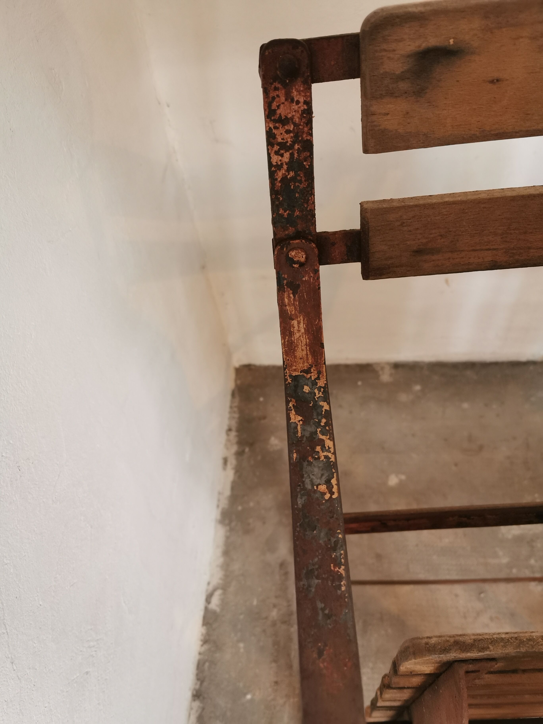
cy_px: 362
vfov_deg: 65.3
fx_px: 565
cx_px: 272
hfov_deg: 51.4
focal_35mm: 27
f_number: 1.6
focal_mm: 5.56
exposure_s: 1/40
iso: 320
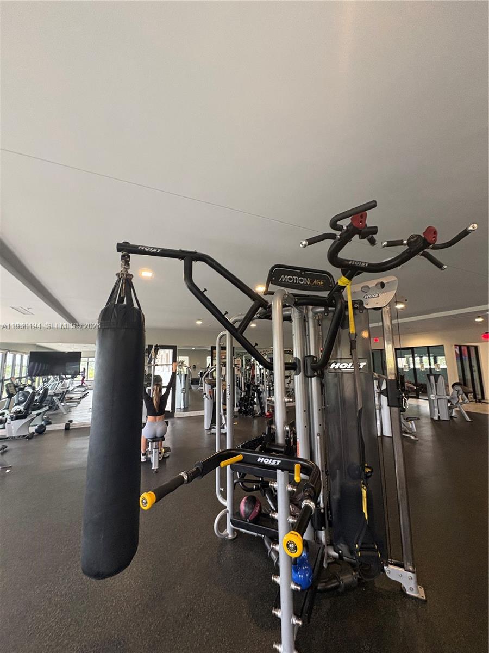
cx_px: 244
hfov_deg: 85.7
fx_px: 264
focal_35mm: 14
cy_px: 326
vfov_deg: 102.1
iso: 250
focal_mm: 2.22
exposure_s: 1/60
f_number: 2.2
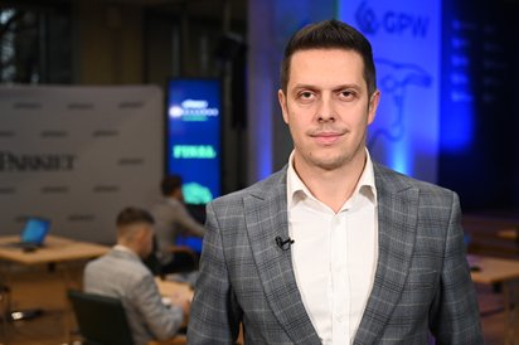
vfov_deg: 24.6
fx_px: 792
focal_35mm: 55
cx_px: 260
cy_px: 172
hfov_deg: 36.3
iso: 2500
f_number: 4
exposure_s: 1/250
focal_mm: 55
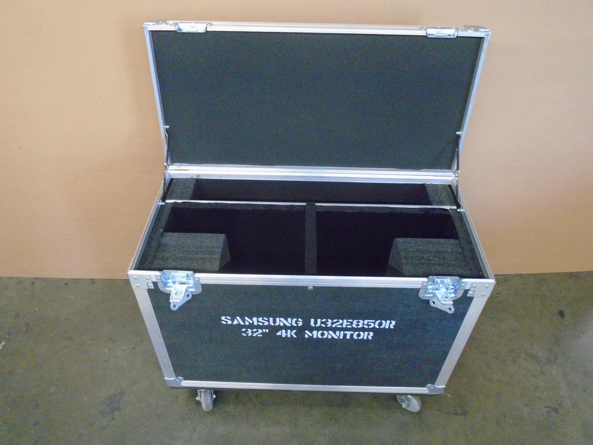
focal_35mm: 26
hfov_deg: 67.3
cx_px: 296
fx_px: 445
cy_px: 222
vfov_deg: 53.1
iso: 800
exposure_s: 1/15
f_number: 3.2
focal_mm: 4.6
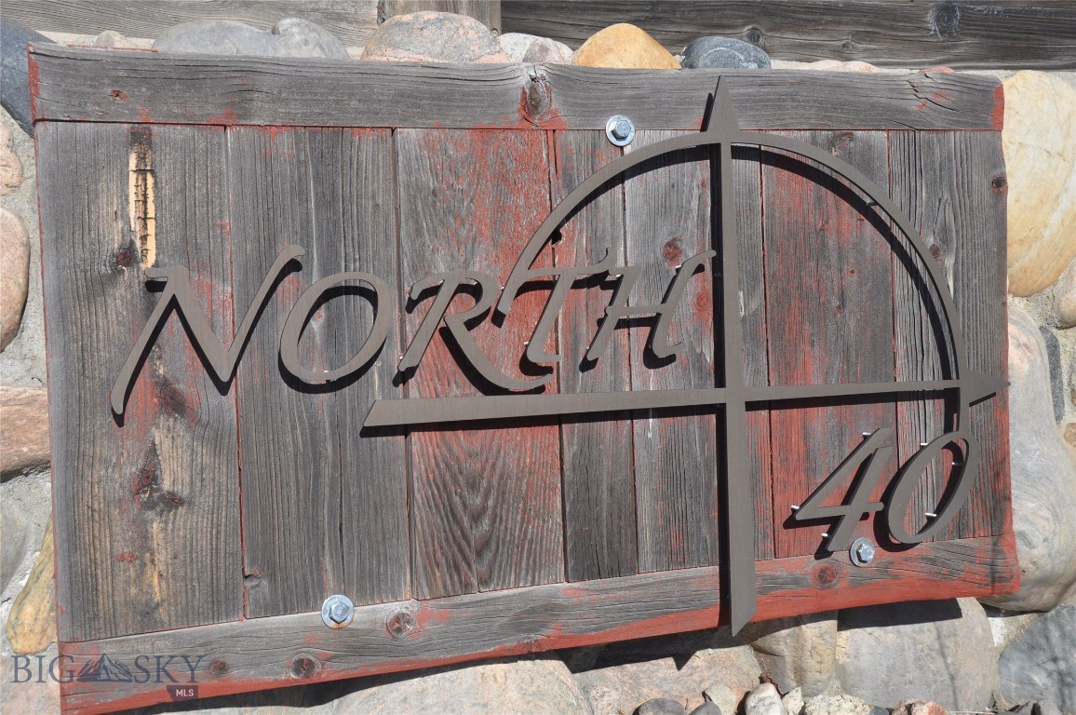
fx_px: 1433
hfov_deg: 41.2
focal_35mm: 48
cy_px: 358
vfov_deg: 28.0
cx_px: 538
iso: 200
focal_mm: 32
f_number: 10
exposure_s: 1/400
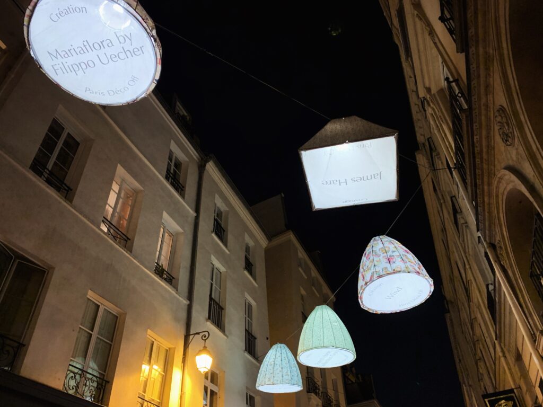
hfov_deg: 67.3
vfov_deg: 53.1
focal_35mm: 26
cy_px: 204
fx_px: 408
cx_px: 272
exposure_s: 1/25
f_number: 1.8
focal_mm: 4.25
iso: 500
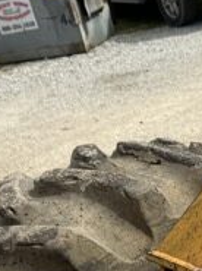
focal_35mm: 104
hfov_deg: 13.2
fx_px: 812
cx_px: 328
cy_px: 356
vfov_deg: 17.7
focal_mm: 6.86
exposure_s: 1/4310
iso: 80
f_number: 1.78
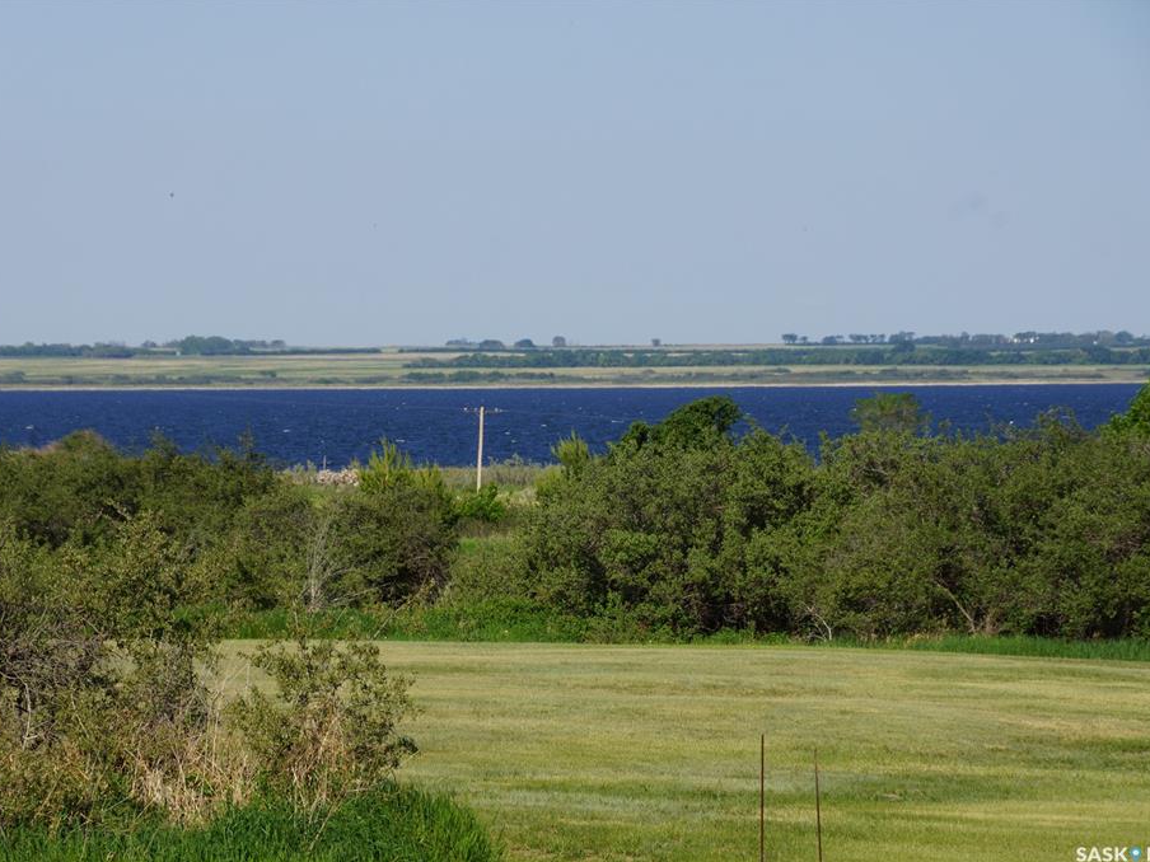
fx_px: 6511
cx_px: 551
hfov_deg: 10.1
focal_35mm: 196
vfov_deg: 7.6
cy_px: 431
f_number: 10
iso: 100
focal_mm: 120
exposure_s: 1/250
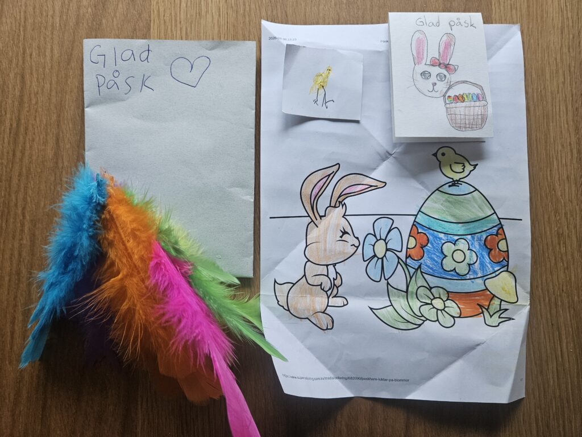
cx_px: 291
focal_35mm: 23
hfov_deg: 73.9
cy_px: 218
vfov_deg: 58.9
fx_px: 387
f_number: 1.8
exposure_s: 1/142
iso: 250
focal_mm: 5.4
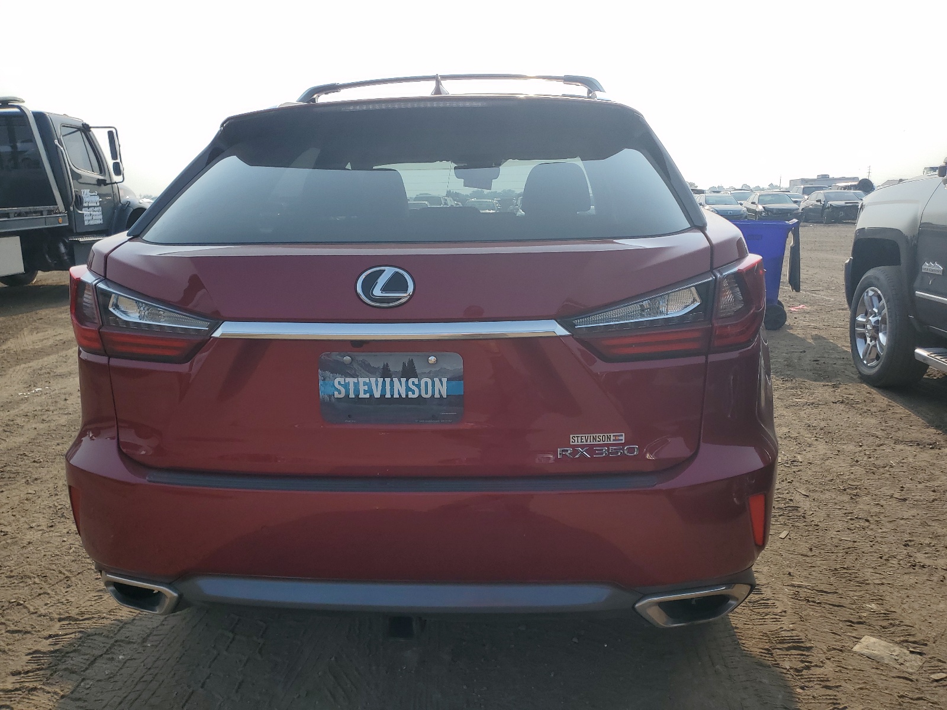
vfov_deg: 53.1
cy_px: 355
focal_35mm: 26
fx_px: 711
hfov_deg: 67.3
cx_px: 474
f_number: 1.5
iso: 50
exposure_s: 1/3333
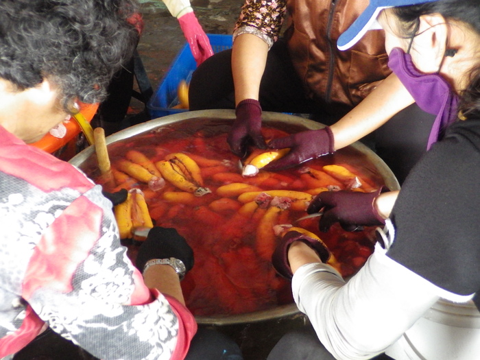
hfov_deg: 35.5
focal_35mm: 54
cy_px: 180
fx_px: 749
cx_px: 240
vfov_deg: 27.0
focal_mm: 9.6
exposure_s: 1/40
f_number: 3.4
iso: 1600
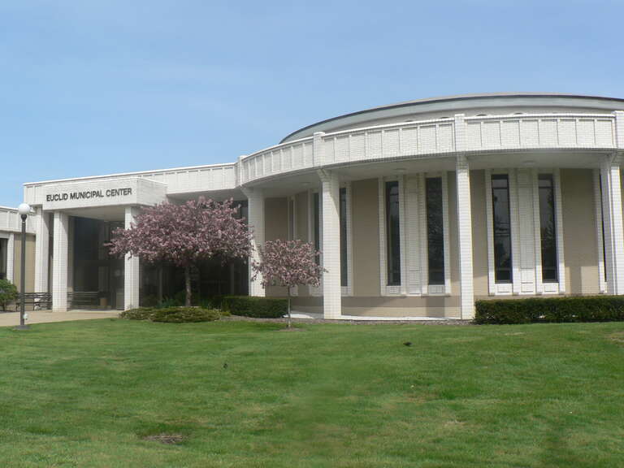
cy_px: 234
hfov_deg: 51.4
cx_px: 312
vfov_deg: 39.7
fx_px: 649
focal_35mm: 36
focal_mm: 6
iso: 80
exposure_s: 1/400
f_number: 5
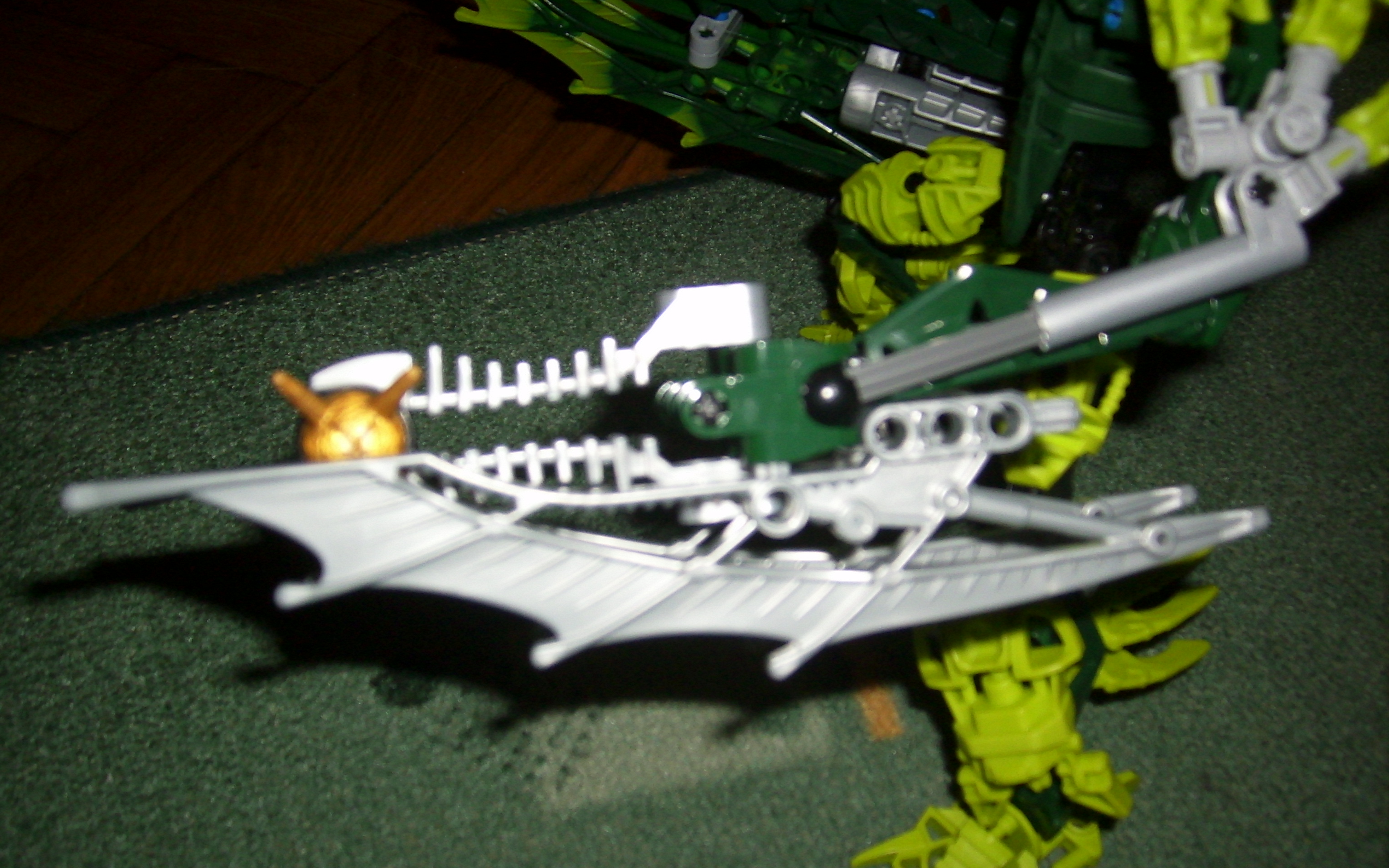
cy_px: 456
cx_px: 693
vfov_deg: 37.3
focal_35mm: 34
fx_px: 1287
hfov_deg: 56.7
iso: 50
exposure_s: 1/30
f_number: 7.1
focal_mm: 5.99
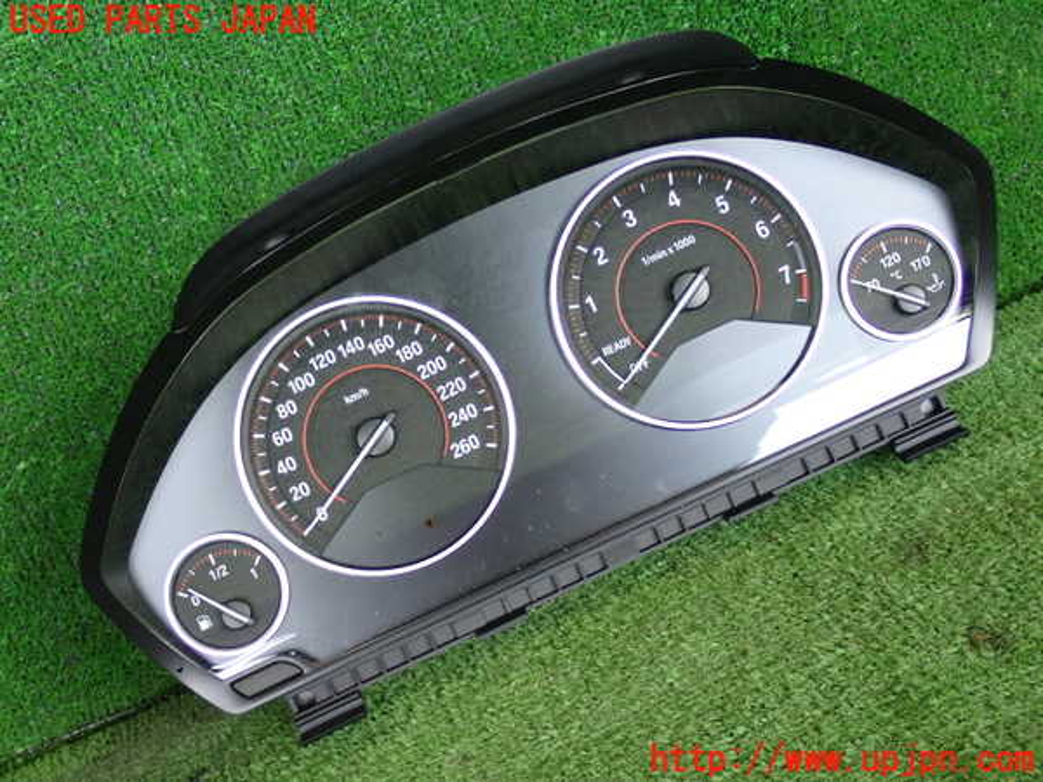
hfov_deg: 33.2
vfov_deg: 25.2
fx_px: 1748
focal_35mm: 58
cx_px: 522
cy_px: 391
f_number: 3.5
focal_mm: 10.35
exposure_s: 1/125
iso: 1000
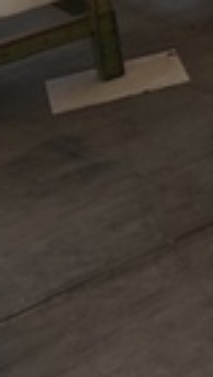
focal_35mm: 129
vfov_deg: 15.1
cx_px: 721
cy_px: -221
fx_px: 1292
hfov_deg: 7.7
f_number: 4
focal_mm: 16
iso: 100
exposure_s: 1/60
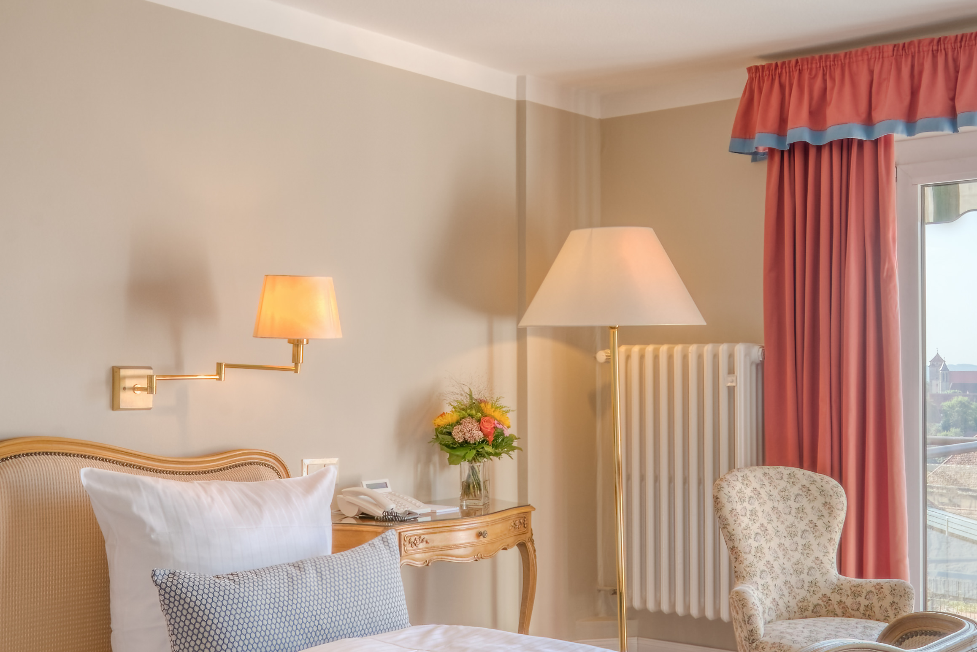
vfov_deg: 30.5
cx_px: 501
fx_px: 1194
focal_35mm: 44
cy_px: 376
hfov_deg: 44.5
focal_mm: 17
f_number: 16
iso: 500
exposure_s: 1/15
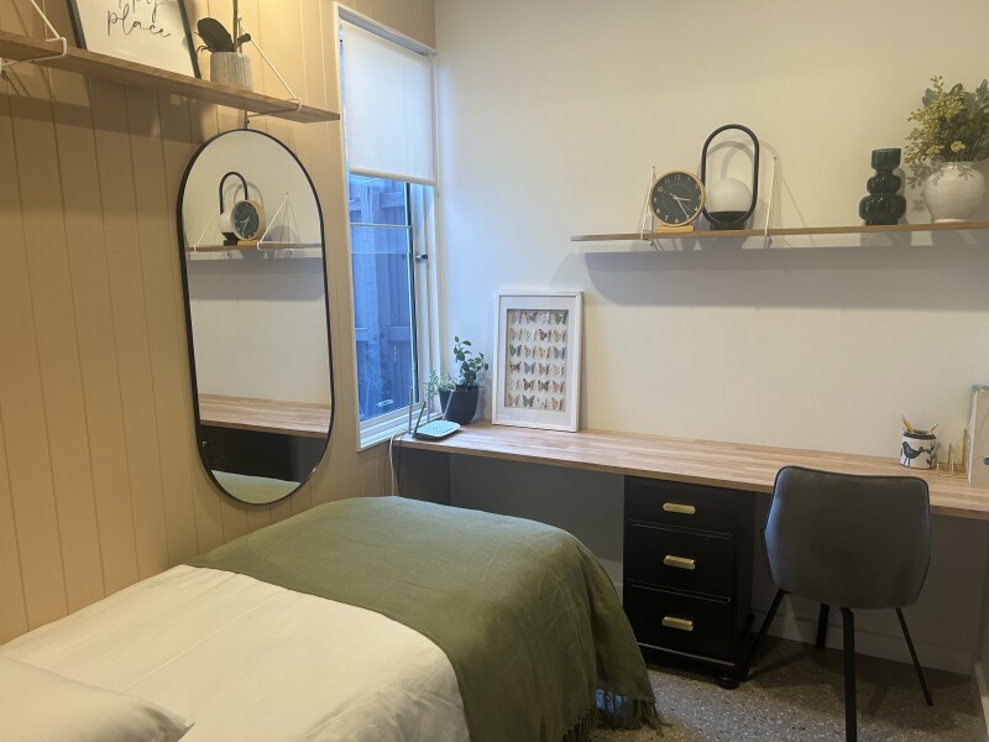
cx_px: 494
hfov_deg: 67.3
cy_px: 371
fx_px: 743
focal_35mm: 26
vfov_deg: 53.1
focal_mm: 5.7
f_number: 1.5
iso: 100
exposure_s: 1/100
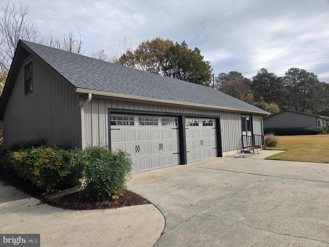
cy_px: 124
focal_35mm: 23
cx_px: 164
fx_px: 219
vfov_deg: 58.9
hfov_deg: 73.9
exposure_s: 1/1406
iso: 25
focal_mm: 5.4
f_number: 1.8
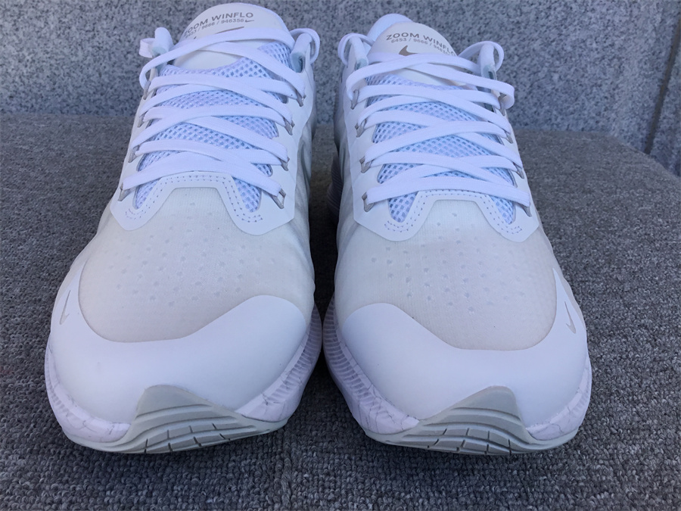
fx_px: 610
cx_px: 340
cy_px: 256
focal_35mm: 31
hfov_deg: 58.4
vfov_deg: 45.4
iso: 25
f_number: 2.4
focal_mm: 3.3
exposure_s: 1/452
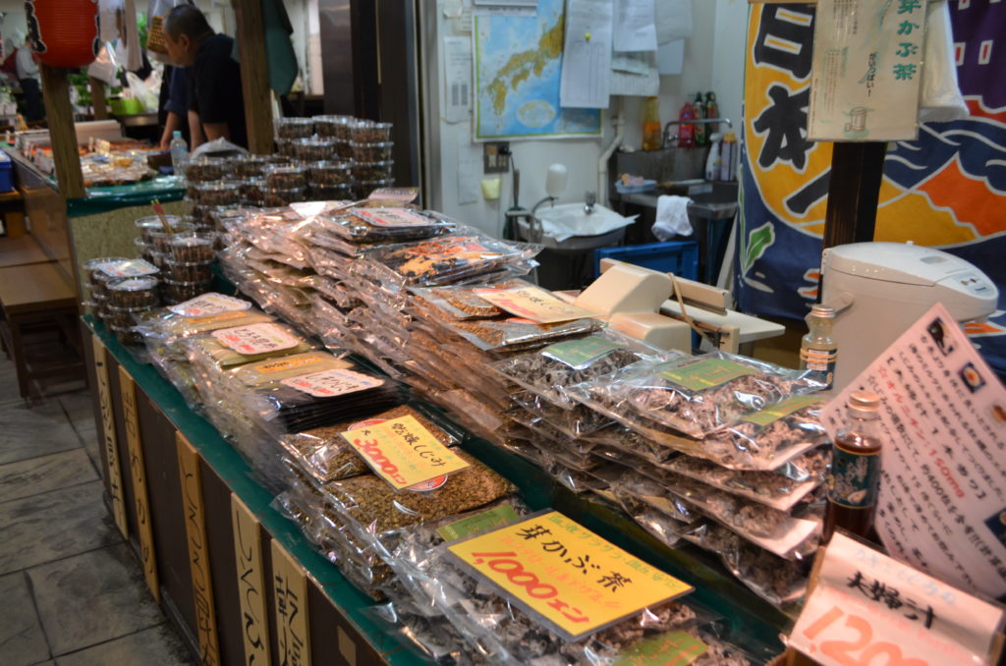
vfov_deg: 39.8
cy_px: 333
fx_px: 920
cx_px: 503
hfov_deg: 57.3
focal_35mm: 33
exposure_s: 1/80
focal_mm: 22
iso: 400
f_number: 4.5
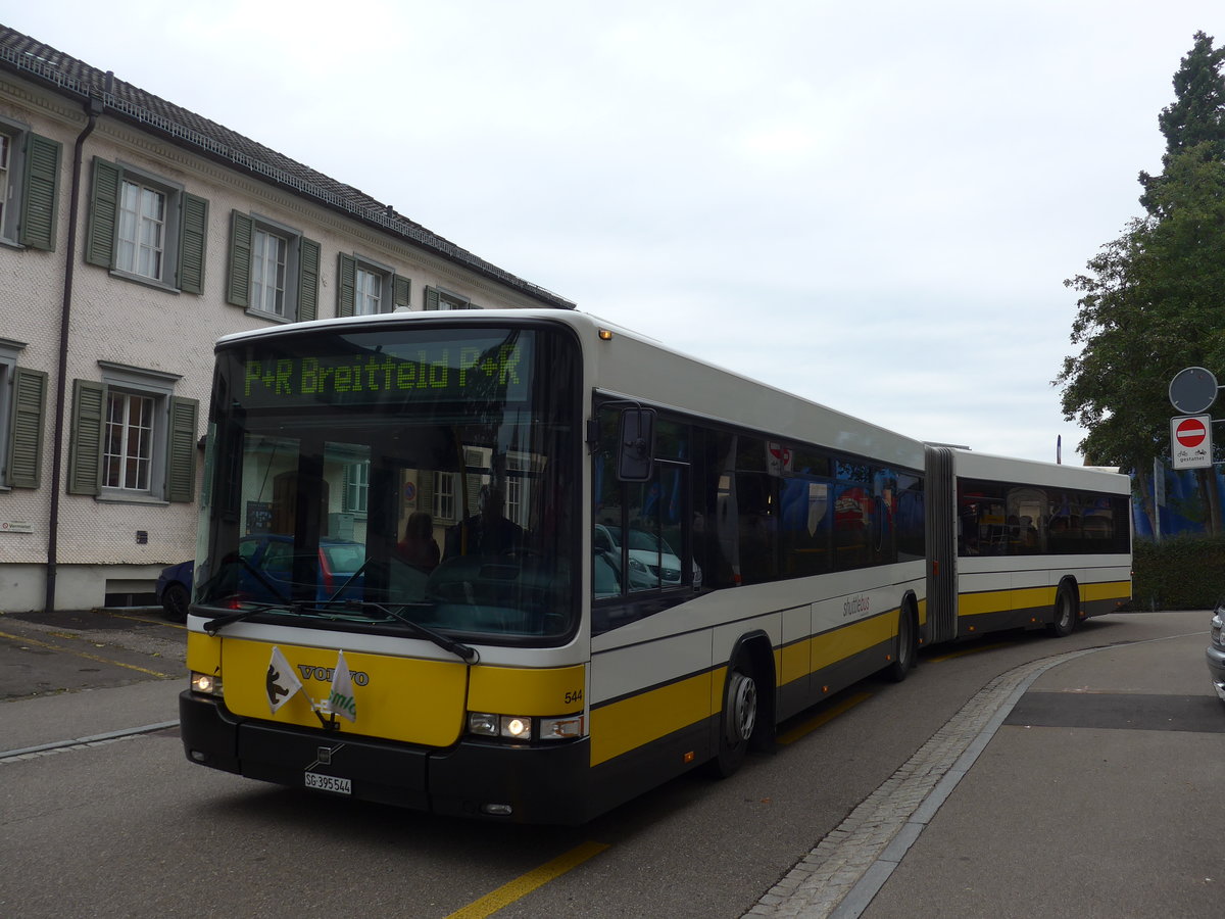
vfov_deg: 48.2
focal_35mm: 29
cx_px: 612
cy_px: 460
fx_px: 1026
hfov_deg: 61.7
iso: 80
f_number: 2.8
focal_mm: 6
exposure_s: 1/500
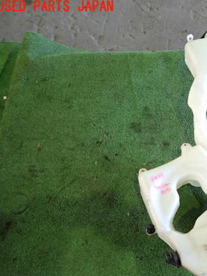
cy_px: 148
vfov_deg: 51.3
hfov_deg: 36.8
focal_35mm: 36
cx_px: 192
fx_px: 287
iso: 320
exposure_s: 1/30
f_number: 2
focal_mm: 4.5
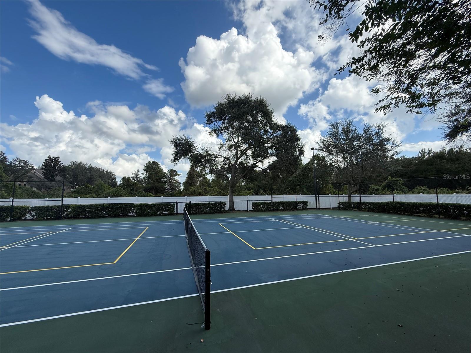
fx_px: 190
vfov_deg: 85.7
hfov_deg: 102.1
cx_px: 236
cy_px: 176
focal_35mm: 14
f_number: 2.2
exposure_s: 1/1167
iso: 50
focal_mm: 2.22
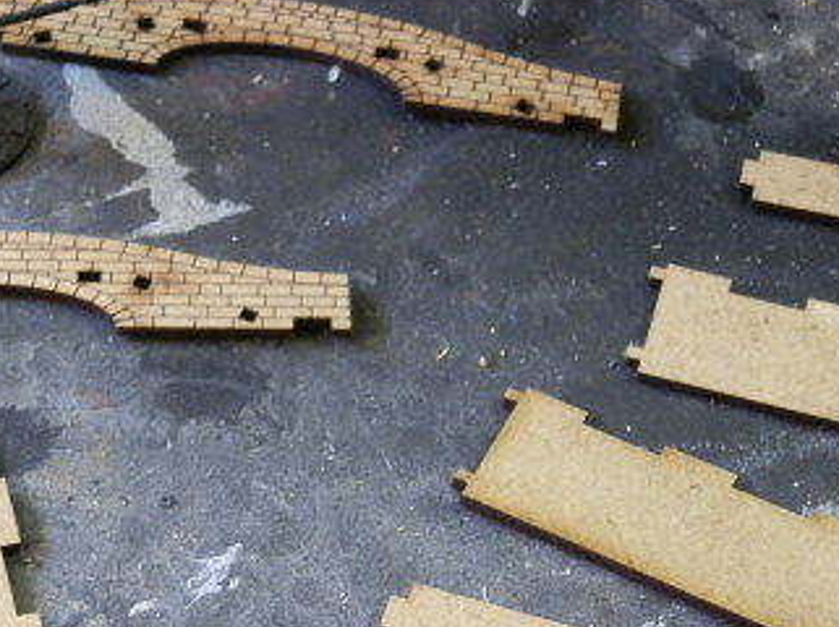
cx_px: 342
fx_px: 2469
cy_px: 363
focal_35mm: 102
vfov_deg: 14.5
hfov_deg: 19.3
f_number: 3.7
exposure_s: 1/8
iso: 200
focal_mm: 10.99
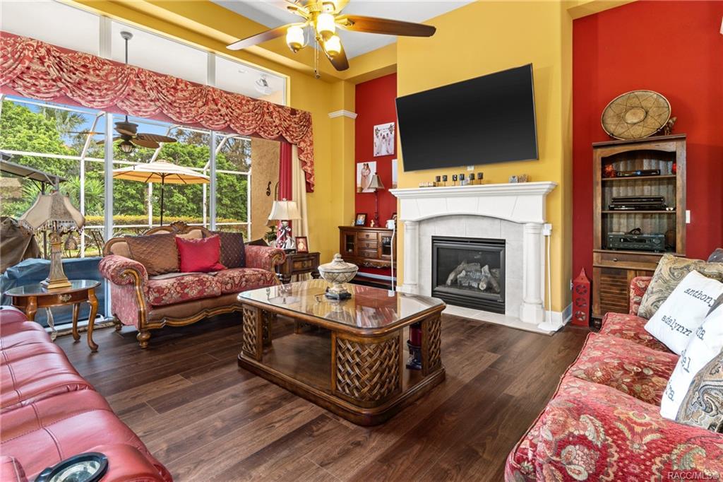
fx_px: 361
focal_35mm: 18
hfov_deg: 90.0
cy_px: 241
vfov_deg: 67.3
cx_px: 362
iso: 320
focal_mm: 12
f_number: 8
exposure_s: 1/1.25
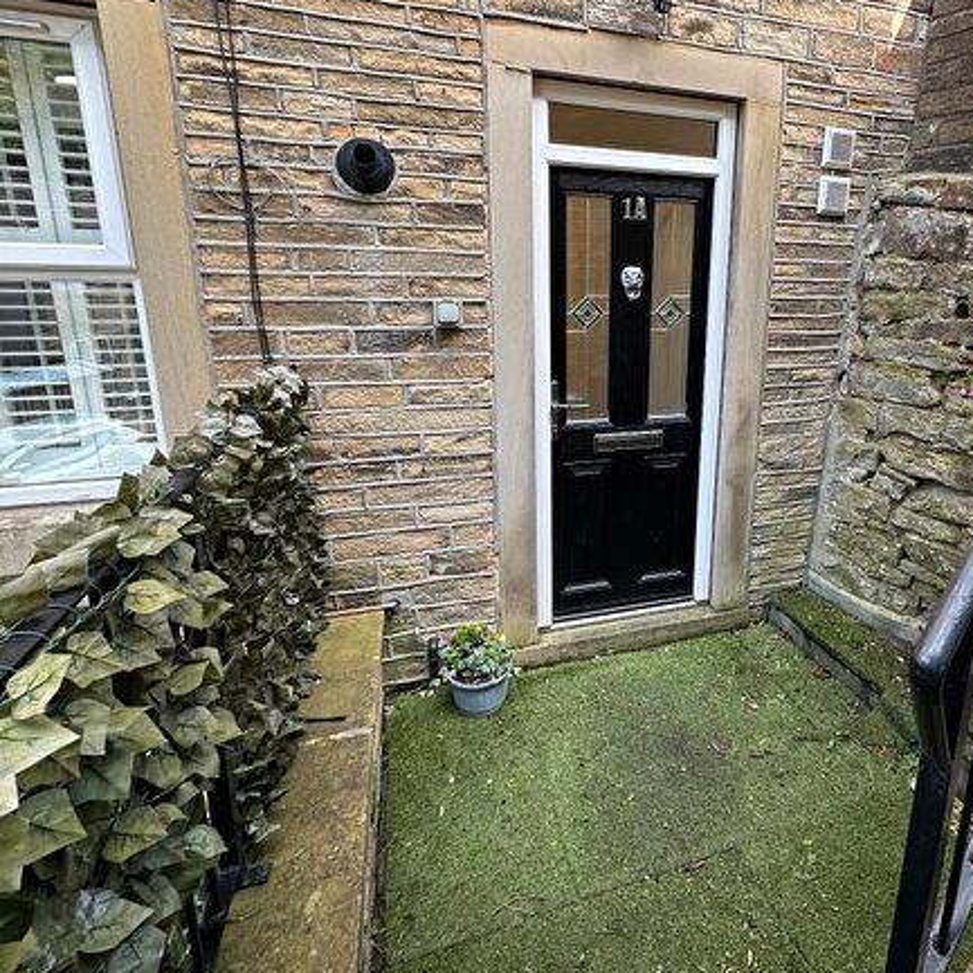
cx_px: 643
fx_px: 636
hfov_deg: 72.7
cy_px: 417
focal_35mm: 20
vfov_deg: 74.4
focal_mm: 2.22
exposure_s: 1/112
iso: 40
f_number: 2.2
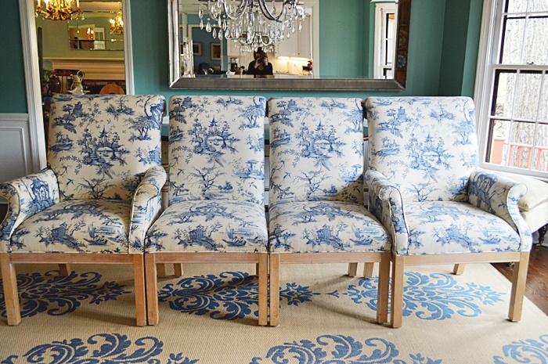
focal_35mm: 33
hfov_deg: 57.3
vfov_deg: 39.9
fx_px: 502
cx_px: 274
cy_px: 182
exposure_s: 1/40
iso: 400
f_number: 3.8
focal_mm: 22
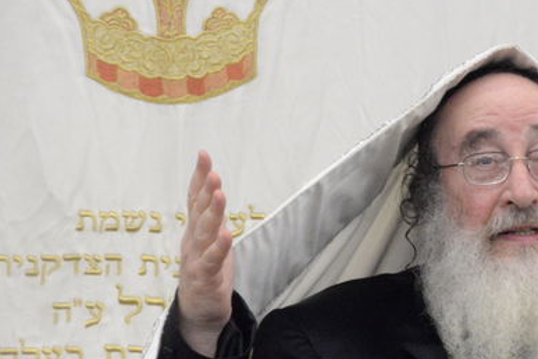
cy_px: 501
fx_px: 8921
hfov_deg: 3.4
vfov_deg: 2.3
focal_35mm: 597
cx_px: 959
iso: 5000
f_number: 9
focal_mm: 165
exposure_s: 1/200
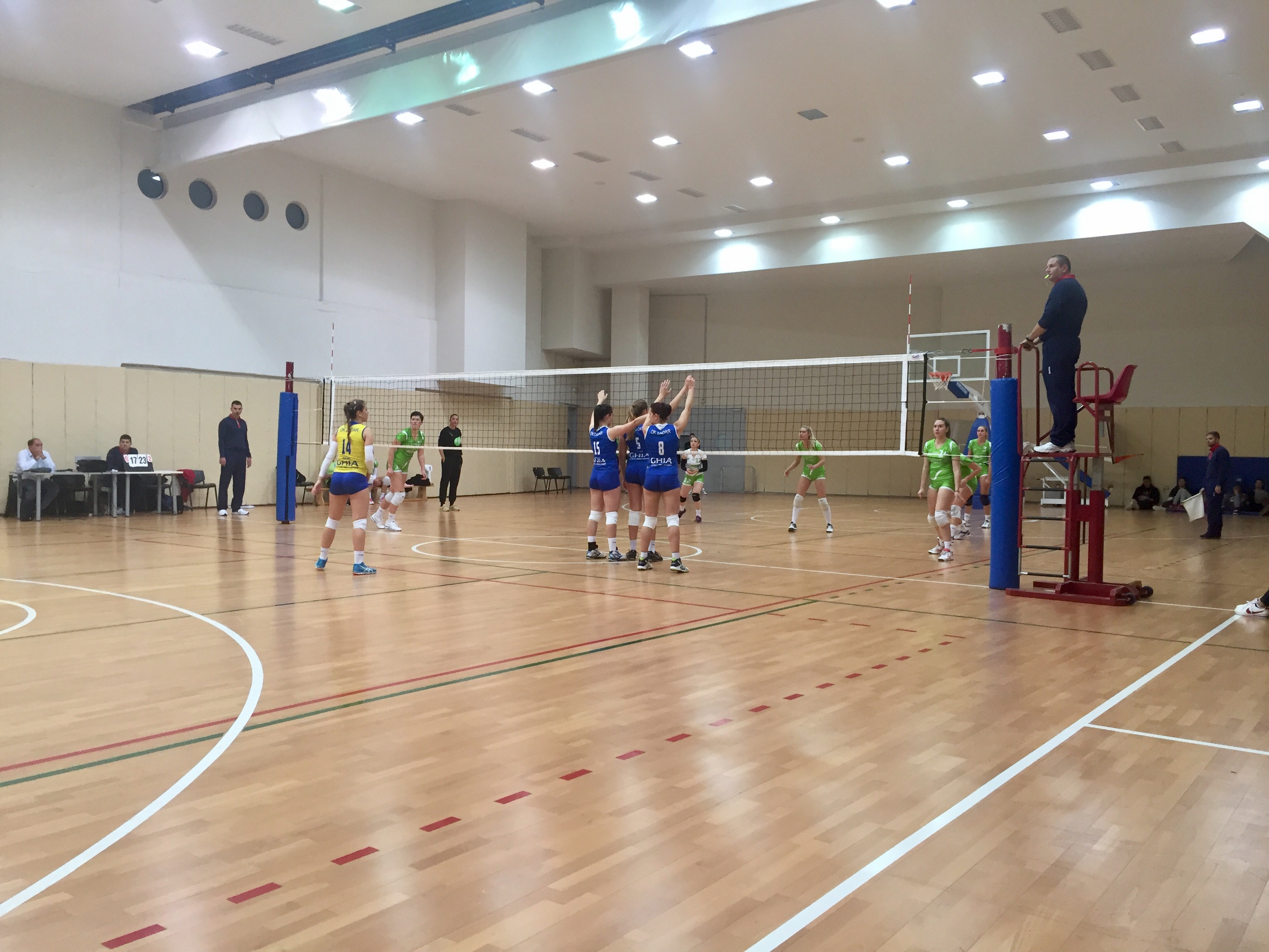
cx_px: 634
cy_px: 476
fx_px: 1063
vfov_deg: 48.2
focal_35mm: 29
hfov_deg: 61.7
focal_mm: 4.15
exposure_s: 1/33
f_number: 2.2
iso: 40
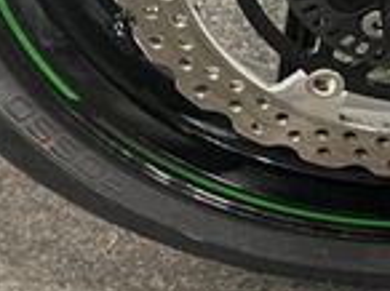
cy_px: -206
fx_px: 1282
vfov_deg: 12.1
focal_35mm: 114
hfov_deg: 16.3
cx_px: 524
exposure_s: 1/33
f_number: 1.6
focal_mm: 5.1
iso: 500
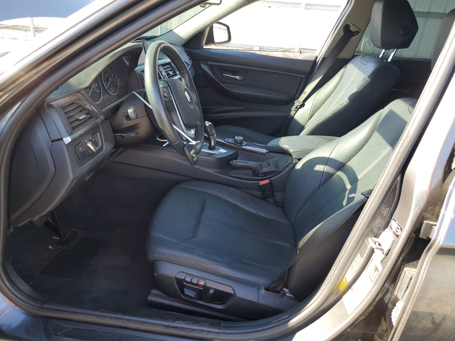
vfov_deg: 53.1
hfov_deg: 67.3
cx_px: 228
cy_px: 170
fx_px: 342
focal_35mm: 26
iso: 50
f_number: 1.5
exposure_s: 1/189
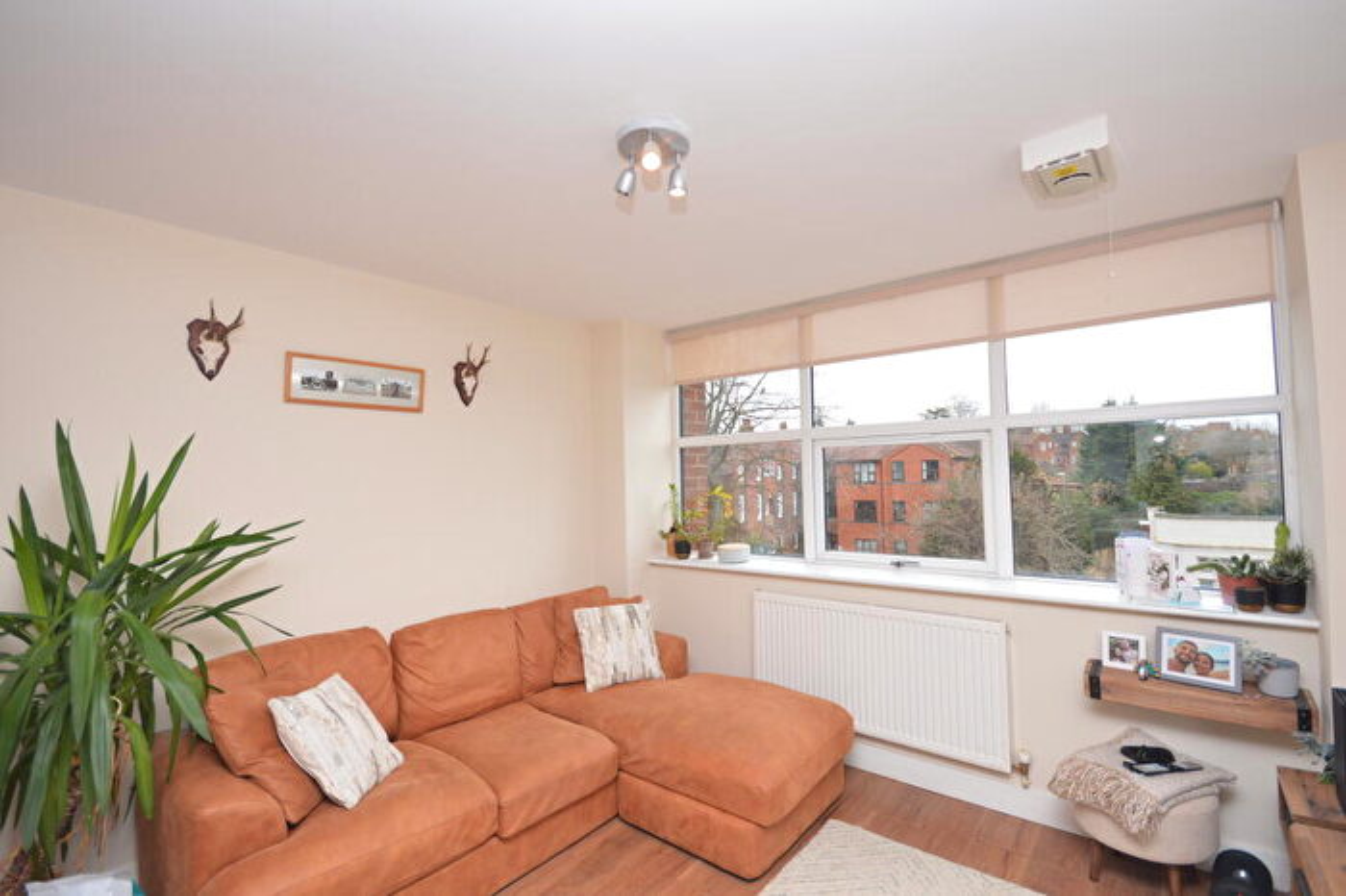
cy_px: 448
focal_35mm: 15
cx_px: 673
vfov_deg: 77.3
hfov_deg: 100.4
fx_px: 561
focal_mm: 10
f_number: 5
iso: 400
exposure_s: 1/100
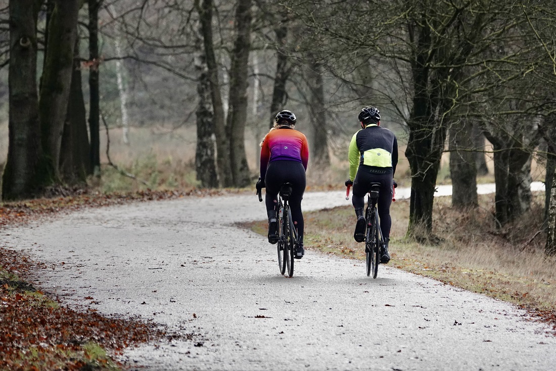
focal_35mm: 600
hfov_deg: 3.4
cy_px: 186
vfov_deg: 2.3
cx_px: 278
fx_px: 9265
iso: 800
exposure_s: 1/800
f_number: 4
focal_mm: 220
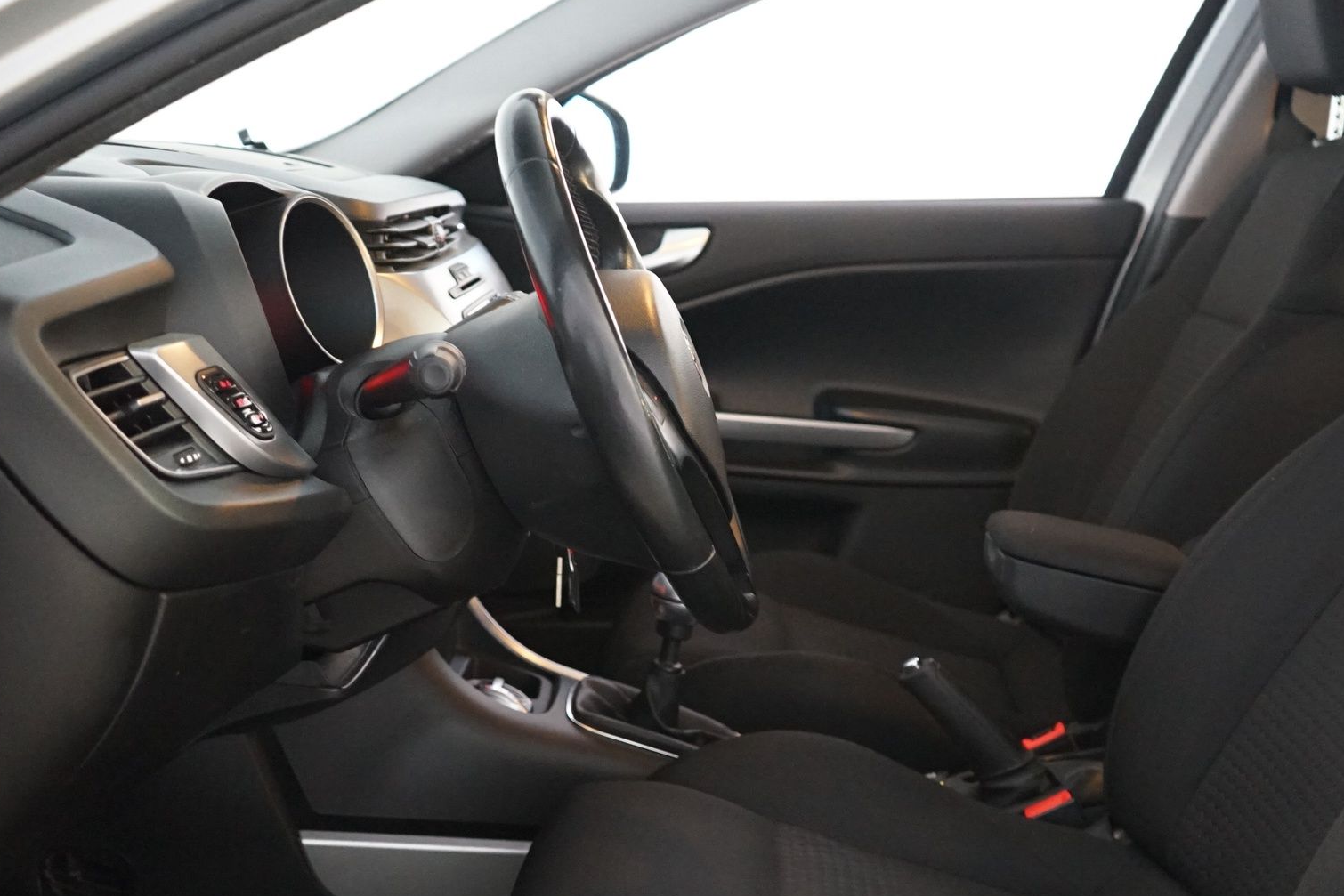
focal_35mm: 48
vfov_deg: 27.9
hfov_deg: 40.8
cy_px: 597
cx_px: 857
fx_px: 1792
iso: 4000
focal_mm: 29
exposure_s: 1/10
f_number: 3.5
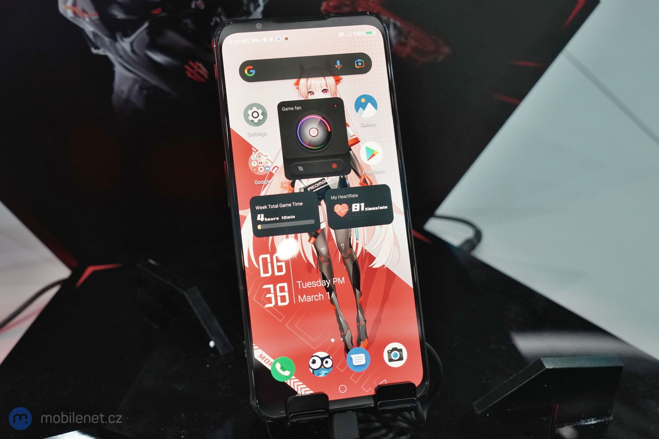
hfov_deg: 40.3
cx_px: 330
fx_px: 897
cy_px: 220
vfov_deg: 27.5
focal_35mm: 49
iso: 3200
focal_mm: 49
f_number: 6.3
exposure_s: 1/160
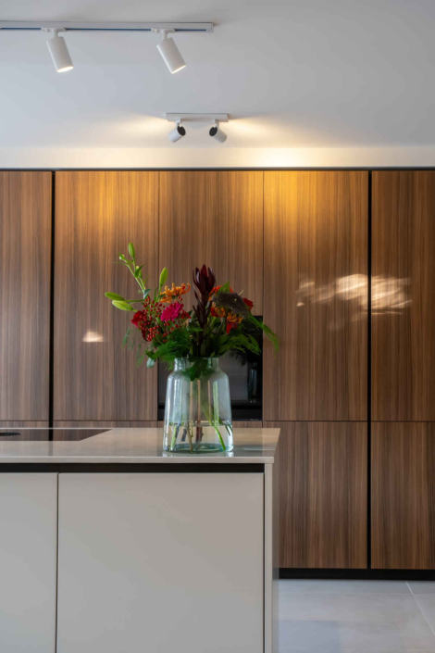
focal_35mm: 42
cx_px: 218
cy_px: 326
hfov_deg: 32.0
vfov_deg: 46.6
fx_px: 758
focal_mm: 41.8
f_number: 10
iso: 800
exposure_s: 1/20
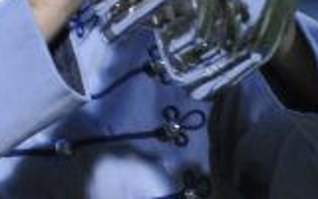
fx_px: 9915
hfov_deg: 1.8
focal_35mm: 1144
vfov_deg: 1.1
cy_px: 111
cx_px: 17
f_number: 2.8
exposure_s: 1/160
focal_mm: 200
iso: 1600
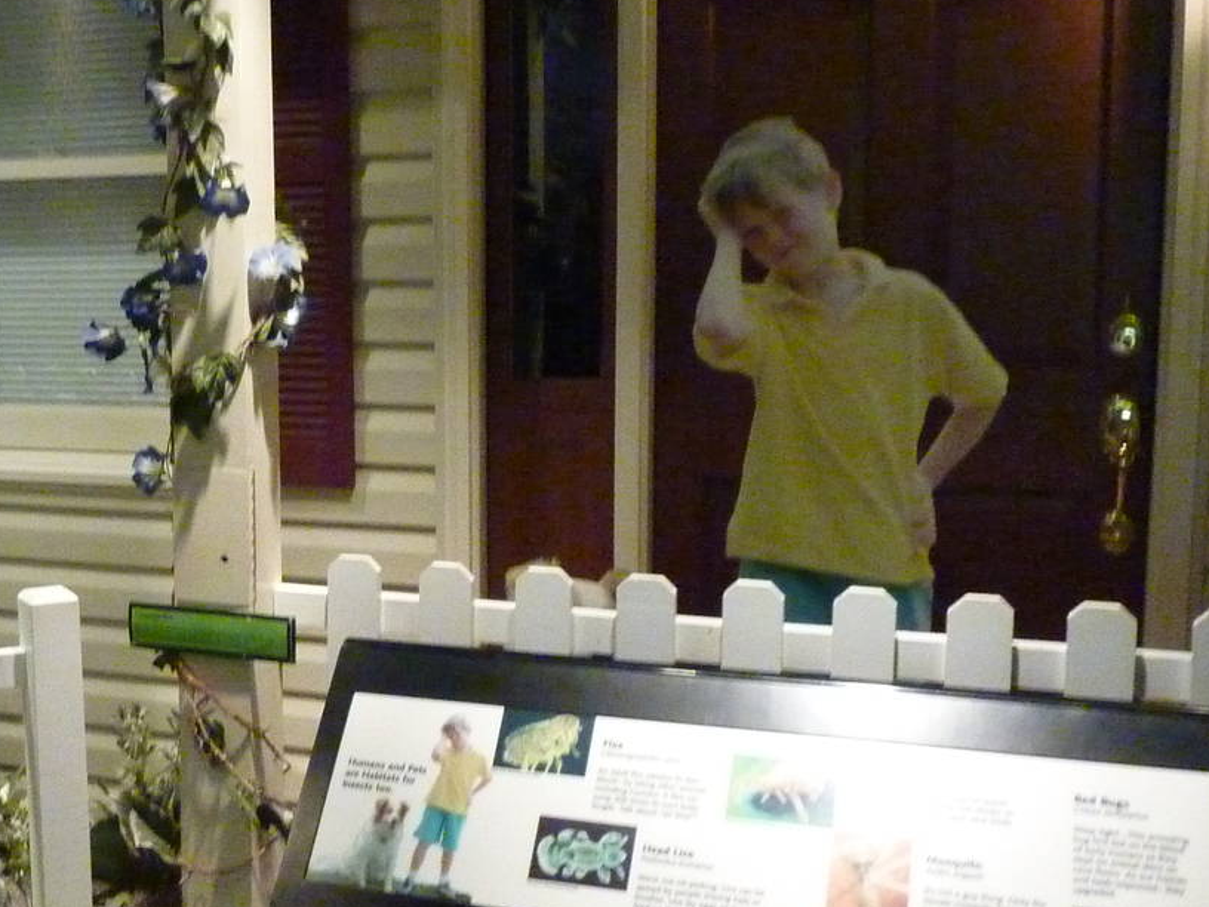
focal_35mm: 49
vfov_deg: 29.7
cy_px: 452
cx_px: 182
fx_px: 1711
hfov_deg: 37.0
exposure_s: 1/20
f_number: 3.3
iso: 800
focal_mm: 4.1
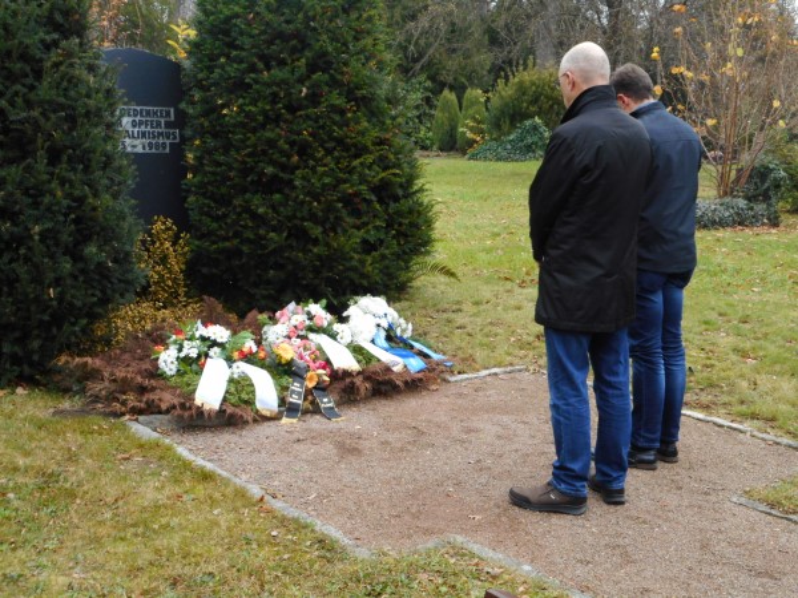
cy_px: 299
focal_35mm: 51
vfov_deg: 28.6
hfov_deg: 37.5
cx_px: 399
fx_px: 1176
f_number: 4.9
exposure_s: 1/60
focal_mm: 9.1
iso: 180
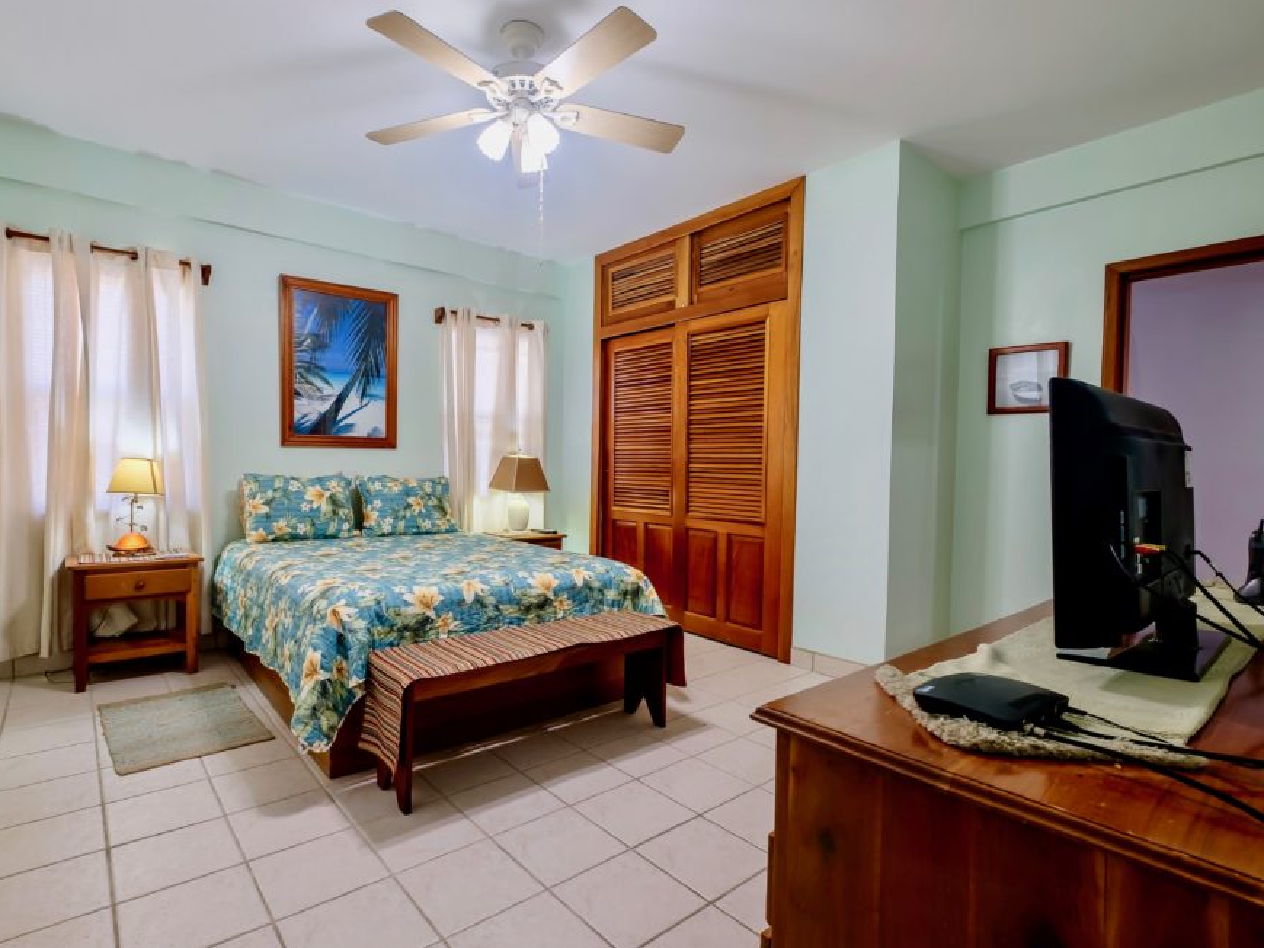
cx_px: 589
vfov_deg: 74.7
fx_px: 621
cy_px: 489
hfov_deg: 90.9
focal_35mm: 17
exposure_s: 1/35
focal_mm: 10
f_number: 5.6
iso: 200
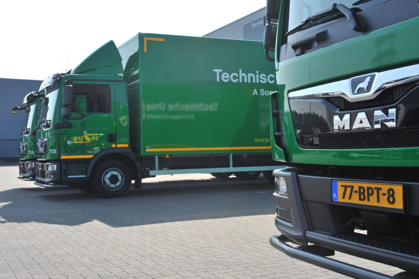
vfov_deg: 28.0
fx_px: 558
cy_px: 140
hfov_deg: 41.1
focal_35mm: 48
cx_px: 210
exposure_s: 1/320
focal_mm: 48
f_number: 9
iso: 250
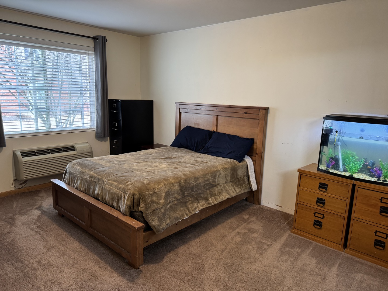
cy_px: 146
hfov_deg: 71.6
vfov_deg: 56.8
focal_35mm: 24
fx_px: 269
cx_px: 194
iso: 160
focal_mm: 6.76
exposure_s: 1/60
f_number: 1.78
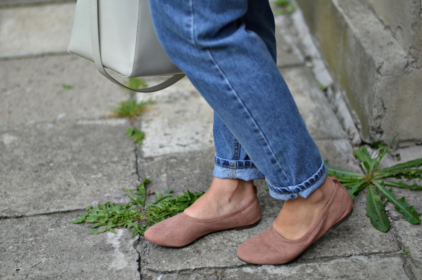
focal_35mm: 75
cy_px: 140
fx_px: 877
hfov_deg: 27.0
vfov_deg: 18.1
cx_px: 211
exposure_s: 1/640
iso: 100
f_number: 1.8
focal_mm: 50
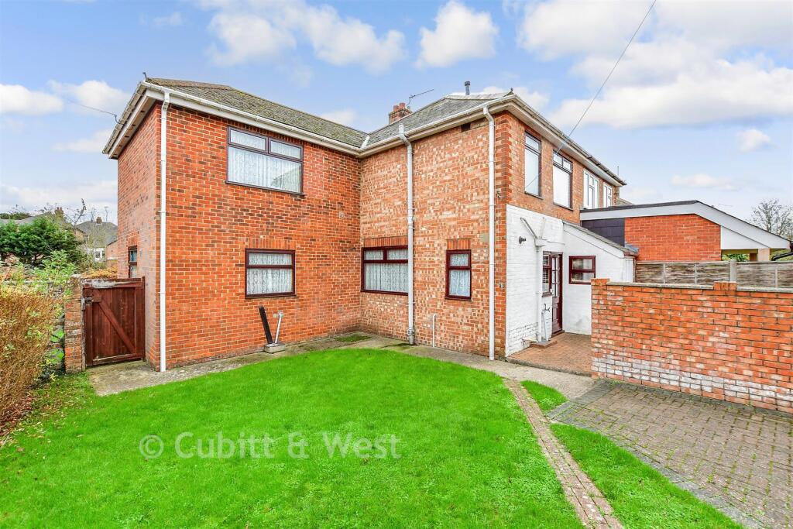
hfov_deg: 100.4
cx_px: 396
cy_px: 264
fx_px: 330
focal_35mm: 15
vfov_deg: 77.3
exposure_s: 1/60
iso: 400
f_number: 8
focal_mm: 10
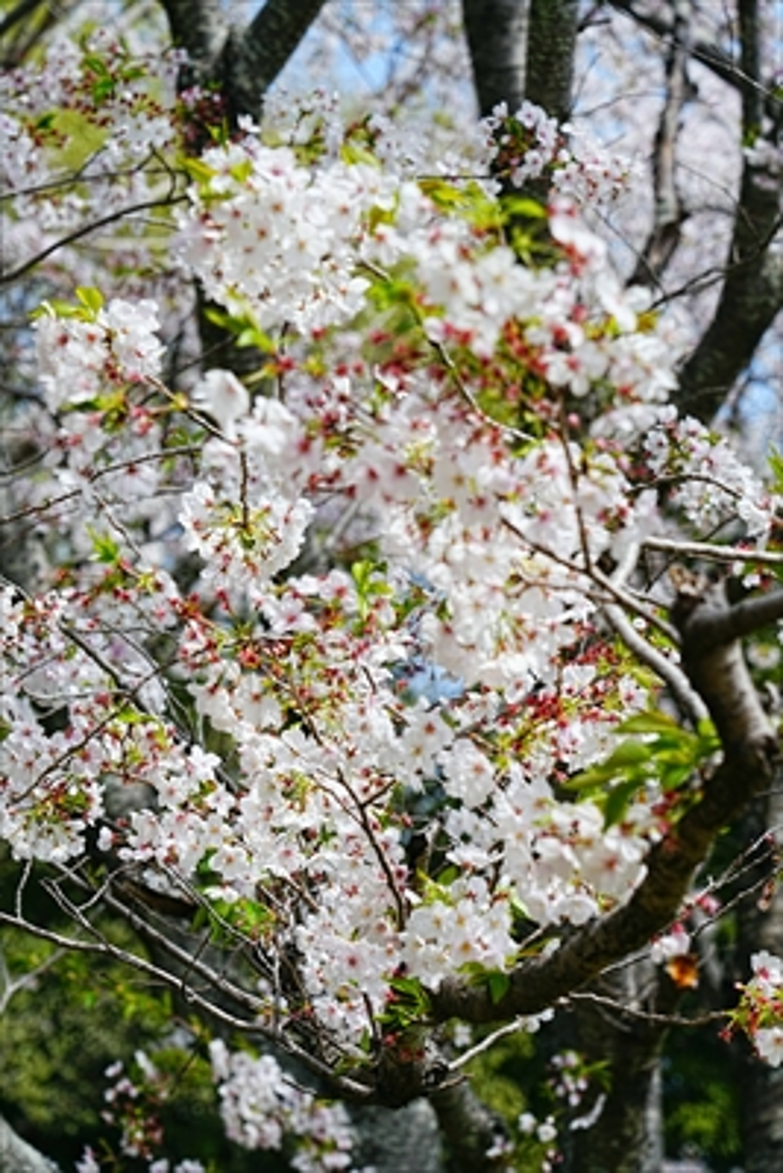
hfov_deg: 13.1
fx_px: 3422
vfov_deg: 19.4
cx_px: 392
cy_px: 586
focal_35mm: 105
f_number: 6.3
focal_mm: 105
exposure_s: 1/320
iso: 100
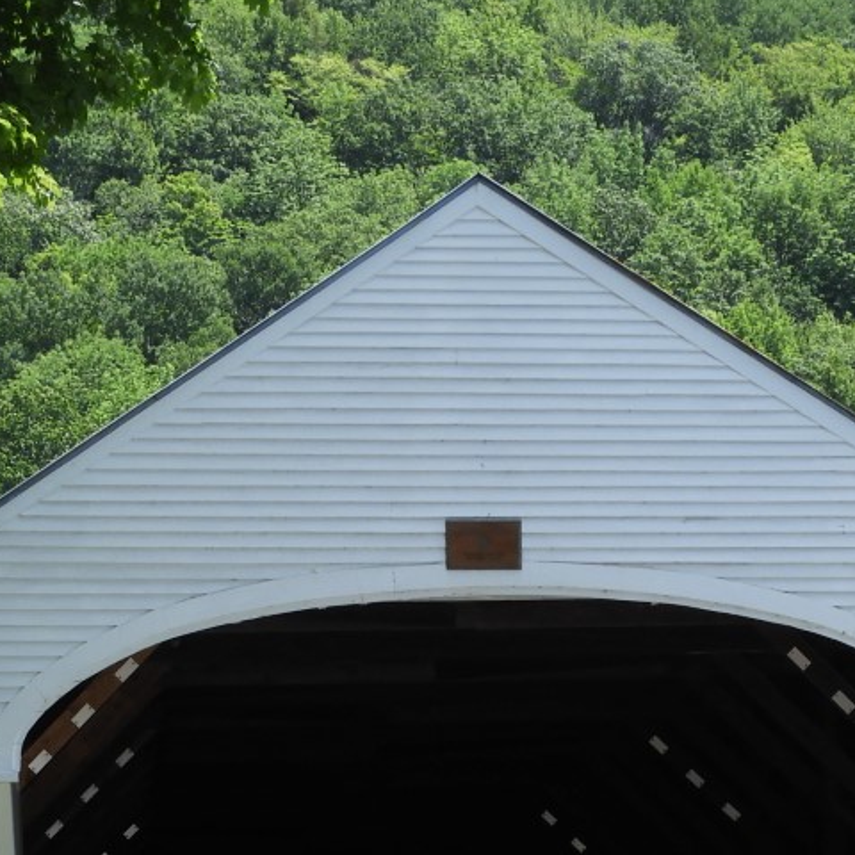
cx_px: 444
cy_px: 948
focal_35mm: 159
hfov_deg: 11.0
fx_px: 4443
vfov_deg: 10.8
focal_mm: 10.7
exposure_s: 1/400
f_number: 4.2
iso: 100
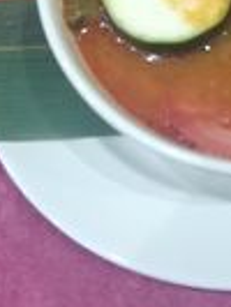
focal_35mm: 83
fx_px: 737
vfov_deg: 23.2
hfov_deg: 17.5
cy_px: 65
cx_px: 210
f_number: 2.2
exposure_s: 1/25
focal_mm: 3.81
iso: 500
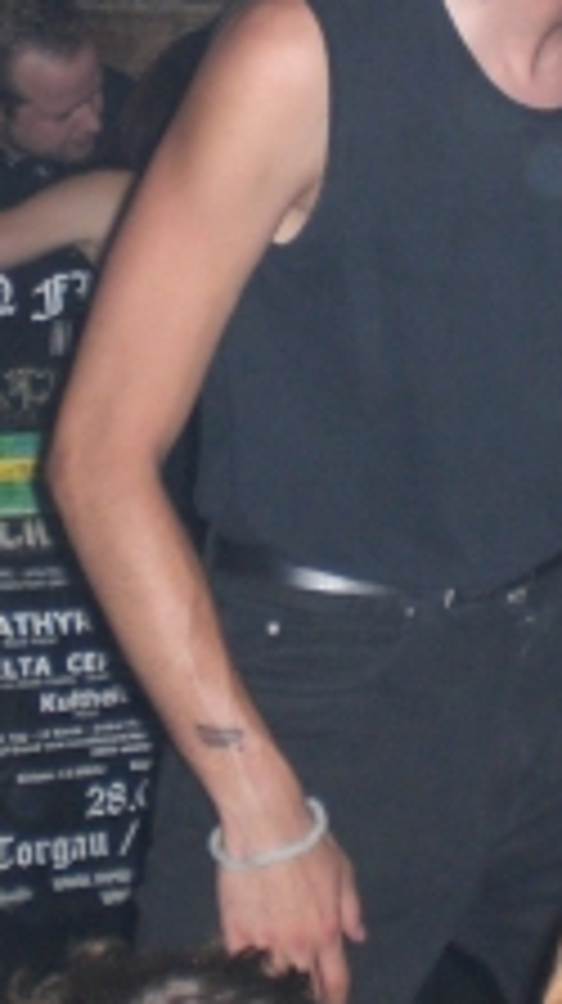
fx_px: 3161
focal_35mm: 119
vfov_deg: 17.8
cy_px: 167
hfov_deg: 10.1
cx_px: 445
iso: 200
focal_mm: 6.3
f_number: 3.1
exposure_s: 1/60
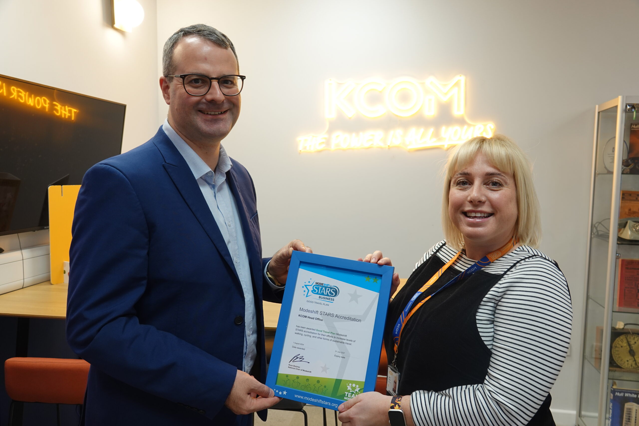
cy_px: 213
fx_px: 515
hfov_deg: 63.7
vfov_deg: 45.0
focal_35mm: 29
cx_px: 320
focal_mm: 10.59
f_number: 2.8
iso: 125
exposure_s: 1/30
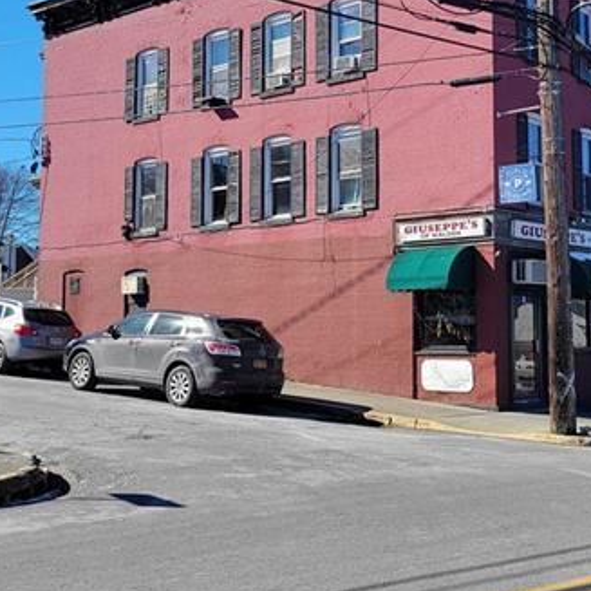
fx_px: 1043
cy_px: 253
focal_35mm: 54
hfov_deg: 31.6
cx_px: 325
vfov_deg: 31.6
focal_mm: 5.4
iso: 40
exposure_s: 1/1775
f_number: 1.8
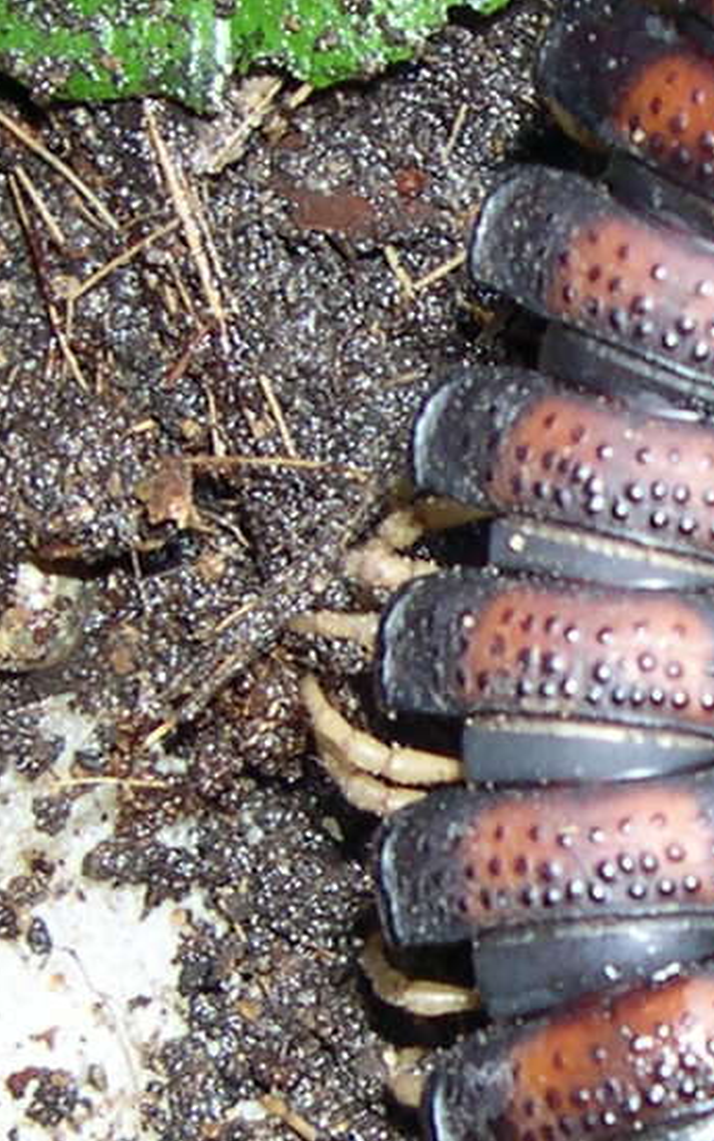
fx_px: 5162
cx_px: 1043
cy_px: 835
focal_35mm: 166
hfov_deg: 7.8
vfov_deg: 12.6
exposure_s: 1/60
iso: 100
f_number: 7.6
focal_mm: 8
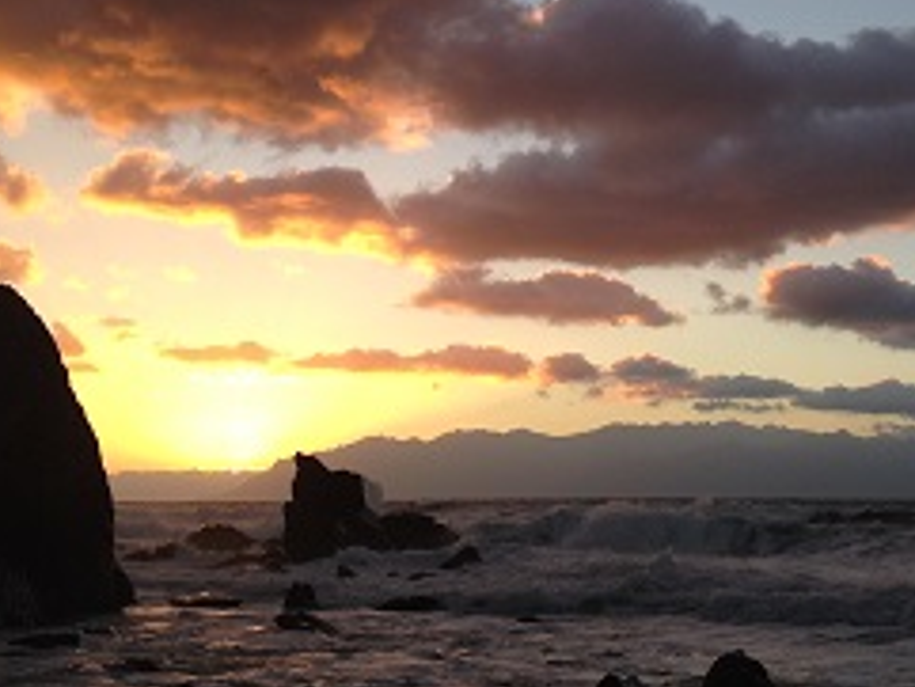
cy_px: 247
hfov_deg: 32.5
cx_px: 706
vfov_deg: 25.2
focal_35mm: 58
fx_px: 1534
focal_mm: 4.28
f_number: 2.4
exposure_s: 1/421
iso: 50
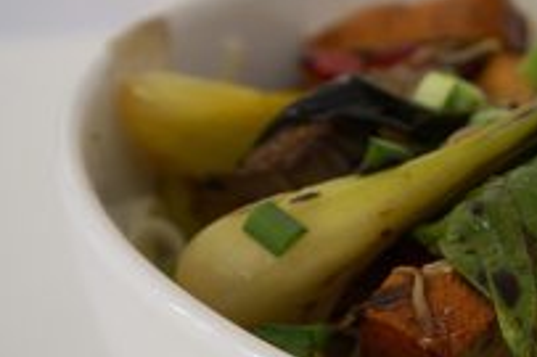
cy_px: 91
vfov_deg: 10.8
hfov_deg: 15.4
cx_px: 721
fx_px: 1878
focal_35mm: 126
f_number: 4
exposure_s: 1/60
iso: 160
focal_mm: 26
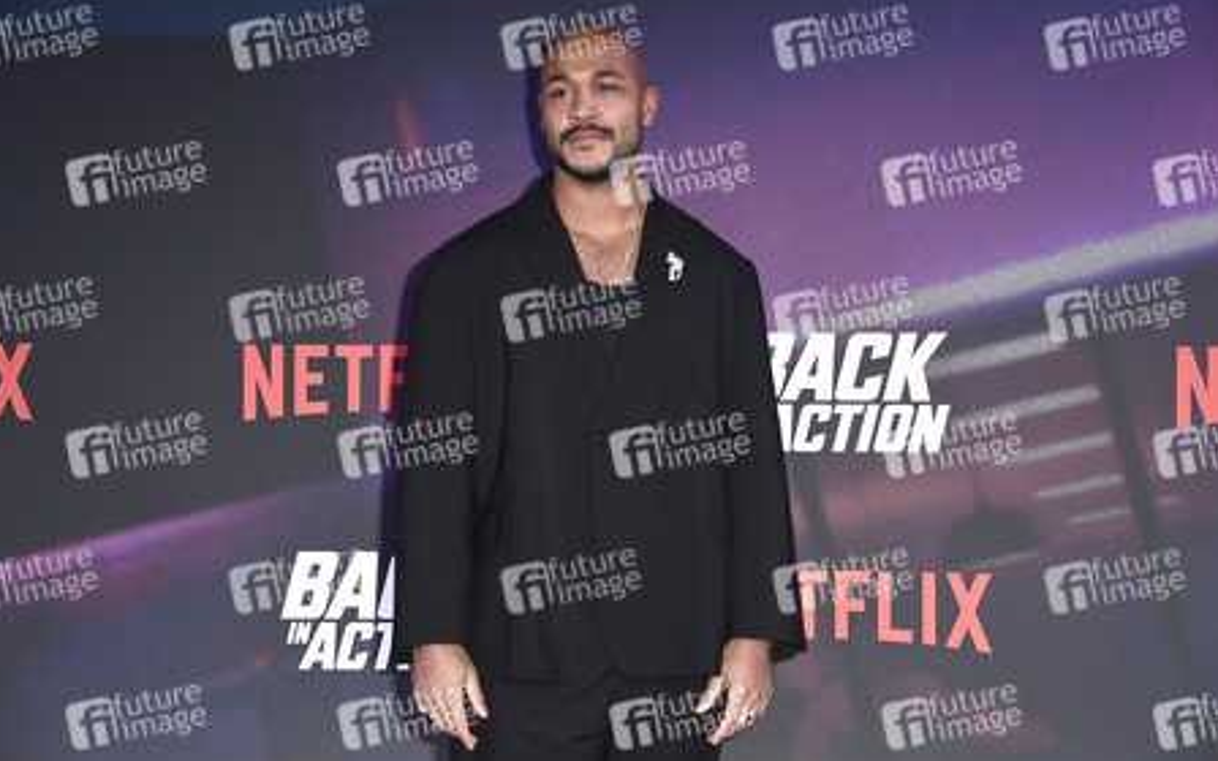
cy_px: 378
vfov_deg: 15.5
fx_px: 2788
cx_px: 608
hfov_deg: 24.6
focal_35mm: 84
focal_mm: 82
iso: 800
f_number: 5.6
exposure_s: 1/250
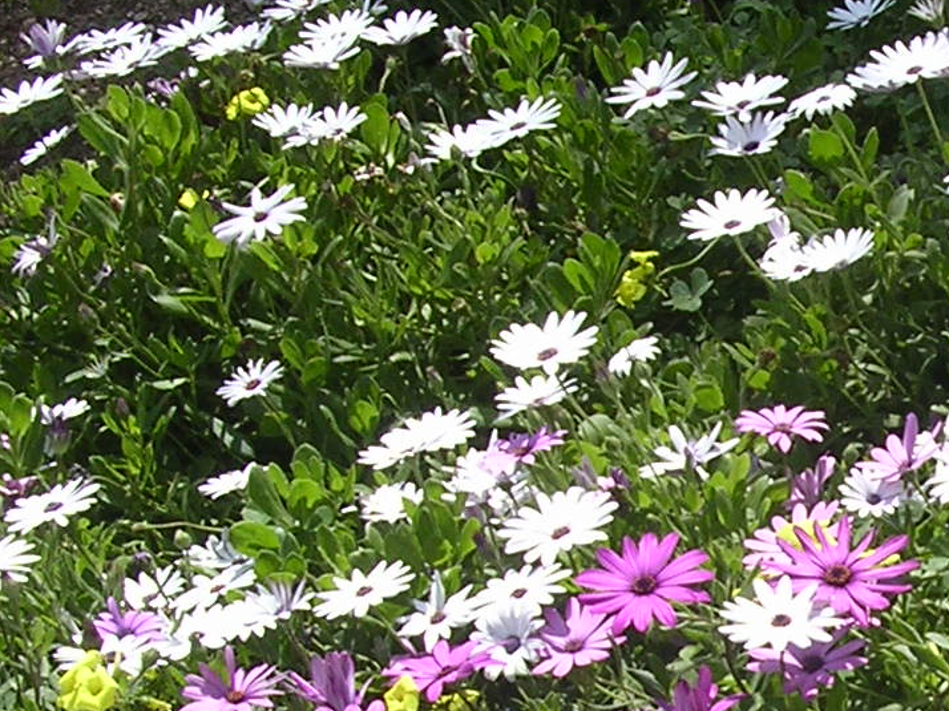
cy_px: 800
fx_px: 2987
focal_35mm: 109
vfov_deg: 13.3
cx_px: 1188
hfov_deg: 17.1
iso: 100
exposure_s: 1/229
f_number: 5.6
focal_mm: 5.8
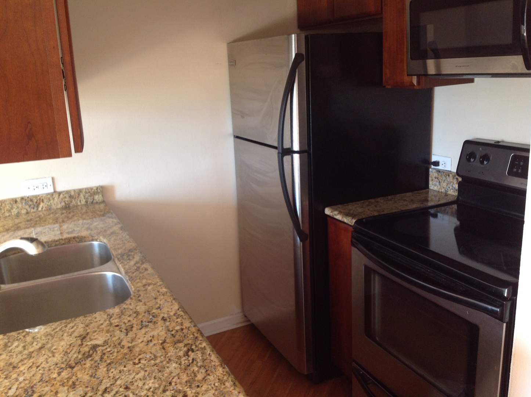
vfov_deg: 40.6
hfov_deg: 52.7
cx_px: 266
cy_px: 198
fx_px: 536
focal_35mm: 35
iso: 80
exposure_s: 1/15
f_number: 2.4
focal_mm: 4.28
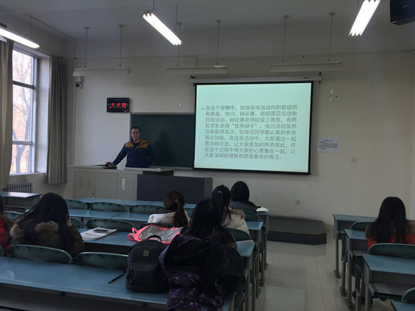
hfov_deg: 61.7
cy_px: 156
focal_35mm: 29
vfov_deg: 48.2
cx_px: 208
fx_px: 348
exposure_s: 1/50
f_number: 2.2
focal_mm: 4.15
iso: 40
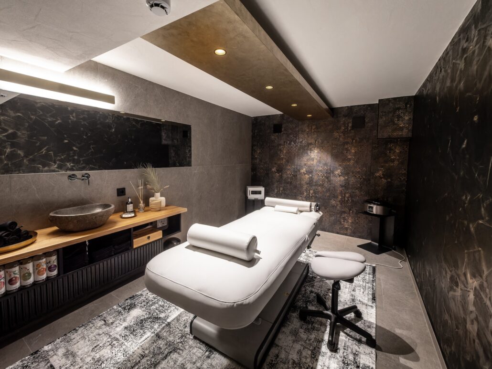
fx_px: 199
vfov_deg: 85.7
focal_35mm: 14
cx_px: 246
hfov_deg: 102.0
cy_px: 184
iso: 5000
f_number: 5.6
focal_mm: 7
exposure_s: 1/125
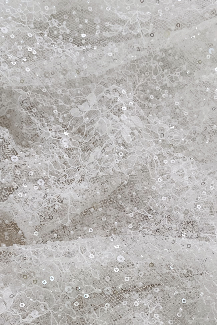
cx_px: 143
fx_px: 506
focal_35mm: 56
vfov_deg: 34.7
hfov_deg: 24.1
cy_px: 254
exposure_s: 1/306
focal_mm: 4.25
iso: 32
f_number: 1.8
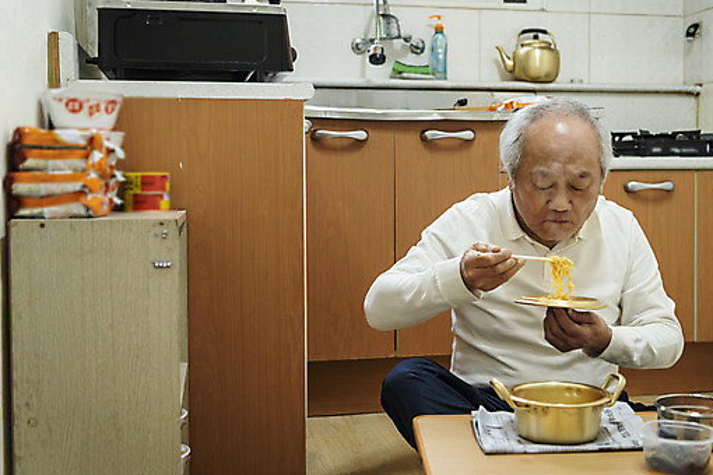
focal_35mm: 47
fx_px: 931
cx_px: 389
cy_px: 218
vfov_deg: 28.6
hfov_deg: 41.9
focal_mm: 40
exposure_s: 1/125
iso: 640
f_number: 2.8
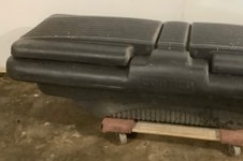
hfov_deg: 39.6
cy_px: 78
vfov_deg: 27.4
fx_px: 330
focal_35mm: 49
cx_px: 175
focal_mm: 3.3
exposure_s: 1/30
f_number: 2.4
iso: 500
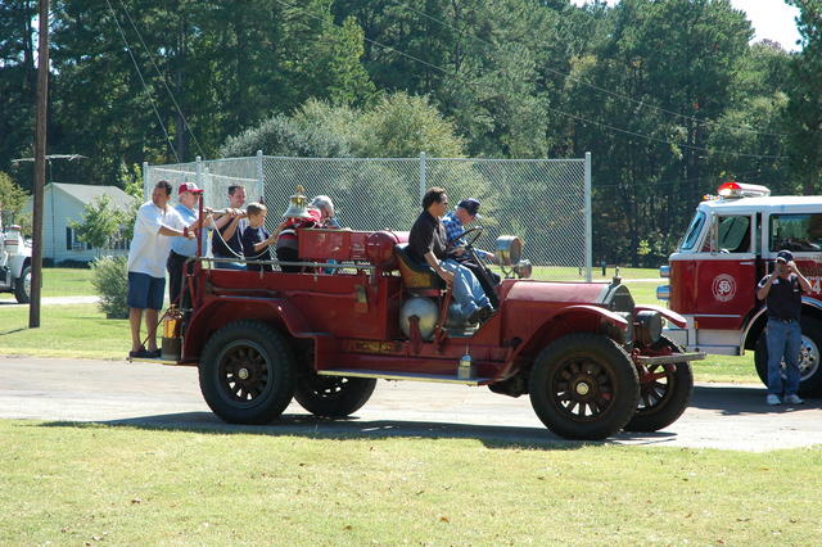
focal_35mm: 105
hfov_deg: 19.5
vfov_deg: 13.0
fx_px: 2396
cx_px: 411
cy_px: 274
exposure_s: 1/250
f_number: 10
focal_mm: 70
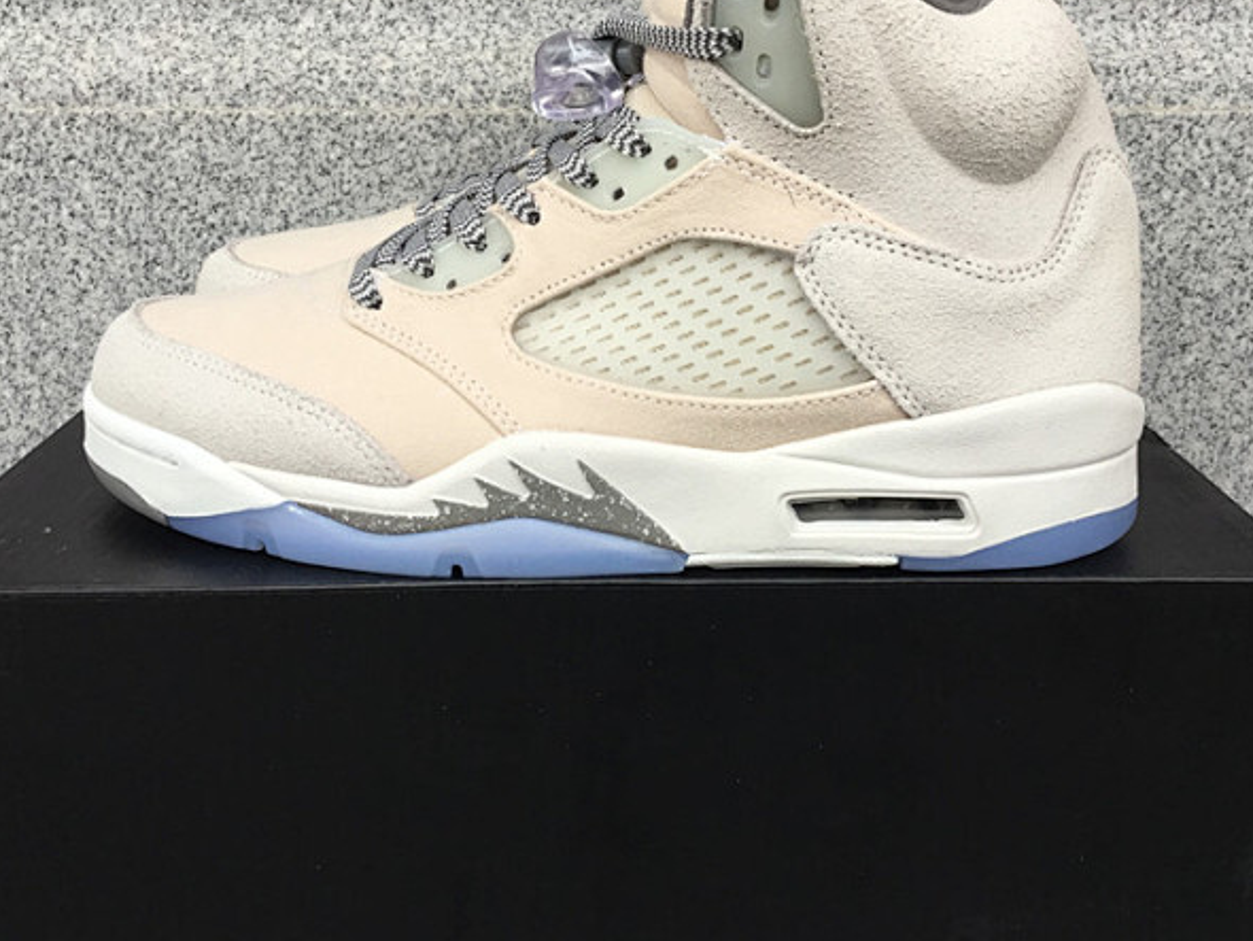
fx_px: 1521
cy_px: 406
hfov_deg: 44.8
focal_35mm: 42
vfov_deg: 34.3
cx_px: 637
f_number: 2.4
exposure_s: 1/50
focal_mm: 3.3
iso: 25
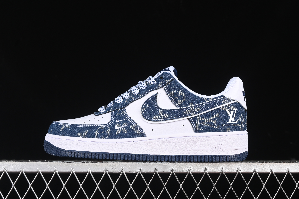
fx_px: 623
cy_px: 100
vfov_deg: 18.2
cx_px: 150
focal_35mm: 75
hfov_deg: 27.0
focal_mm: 50
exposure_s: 1/60
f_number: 6.3
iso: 160
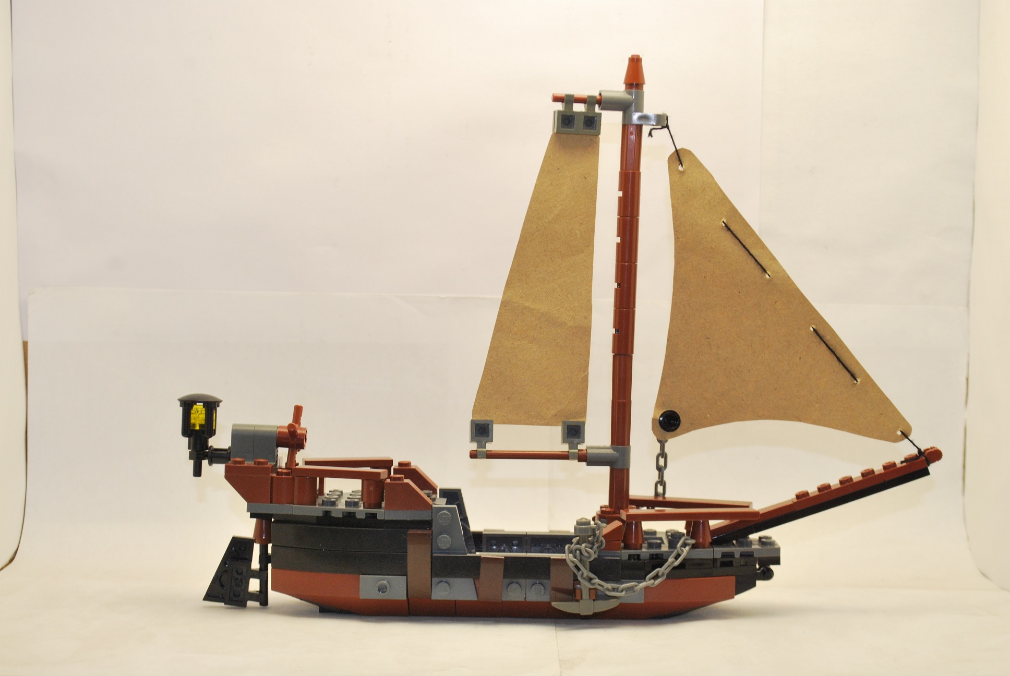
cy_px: 338
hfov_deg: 29.8
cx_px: 505
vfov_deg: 20.2
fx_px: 1896
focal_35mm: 68
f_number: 8
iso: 400
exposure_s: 1/8
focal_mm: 45
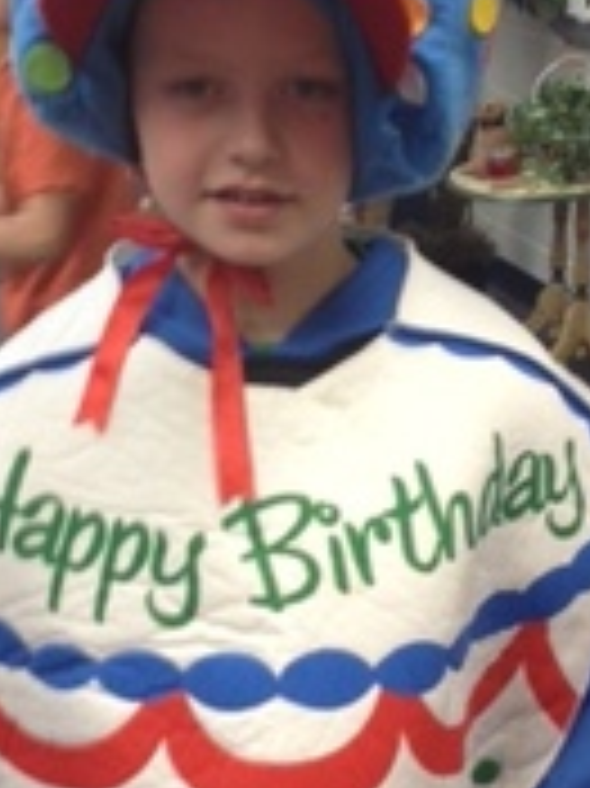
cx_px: 225
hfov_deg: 15.4
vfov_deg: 20.5
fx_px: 2184
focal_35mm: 96
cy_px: 383
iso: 80
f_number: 2.4
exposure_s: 1/20
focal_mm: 4.28
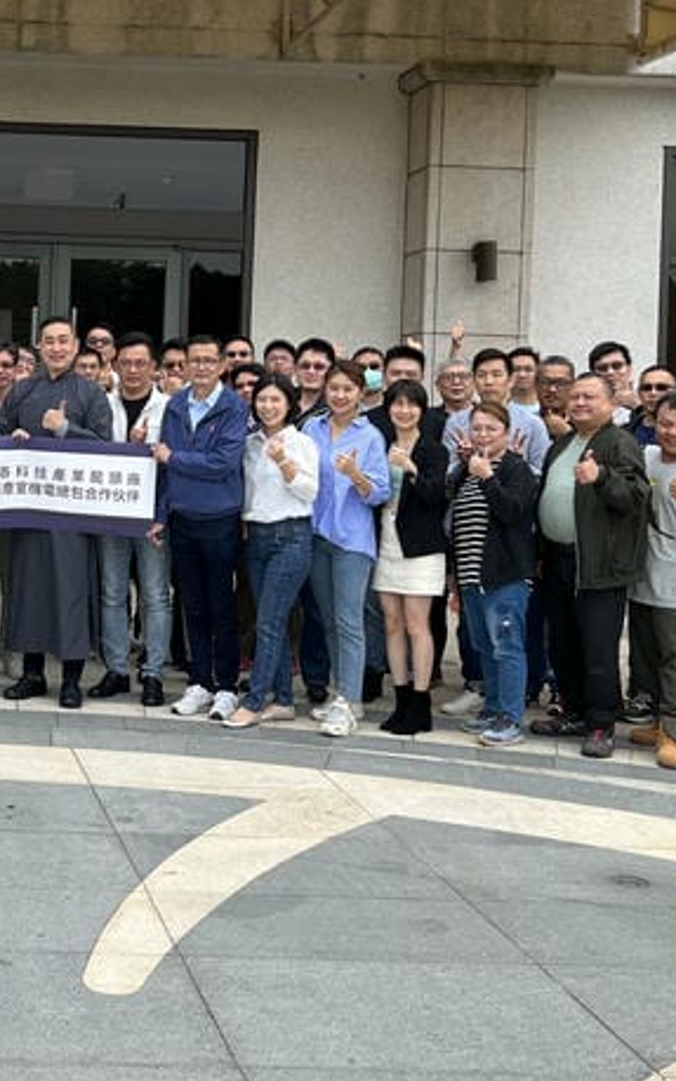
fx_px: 1591
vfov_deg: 37.2
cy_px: 376
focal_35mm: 54
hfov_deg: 22.8
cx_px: -40
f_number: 1.5
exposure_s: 1/1724
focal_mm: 5.7
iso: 50
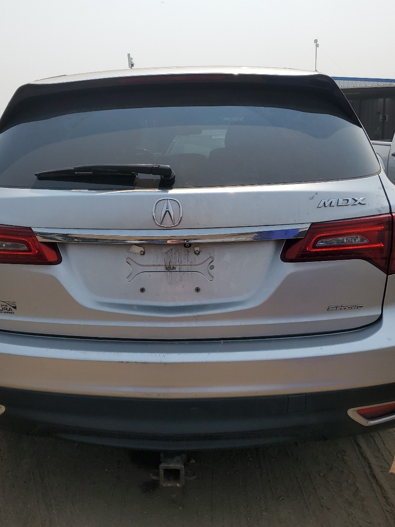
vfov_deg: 52.6
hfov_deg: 40.6
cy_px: 265
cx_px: 169
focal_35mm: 35
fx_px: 533
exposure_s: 1/10000
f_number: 1.5
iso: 50
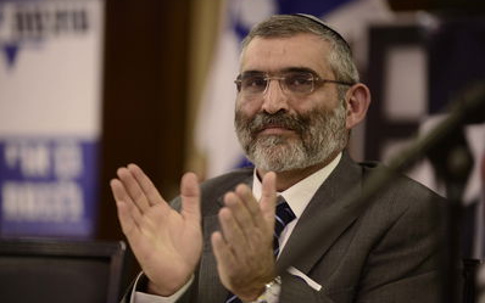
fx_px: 2168
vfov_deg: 8.0
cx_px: 242
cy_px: 155
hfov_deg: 12.8
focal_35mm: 164
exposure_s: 1/125
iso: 2000
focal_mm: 160
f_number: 2.8
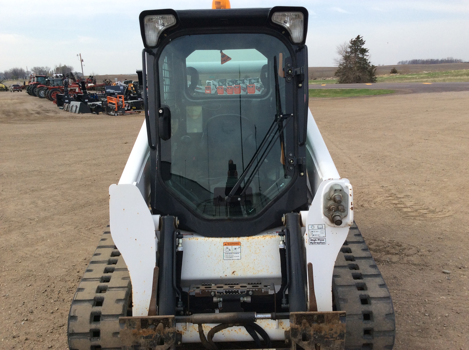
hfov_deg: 56.9
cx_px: 234
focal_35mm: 32
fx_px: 433
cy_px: 175
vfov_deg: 44.1
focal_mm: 3.3
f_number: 2.4
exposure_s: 1/1079
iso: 32
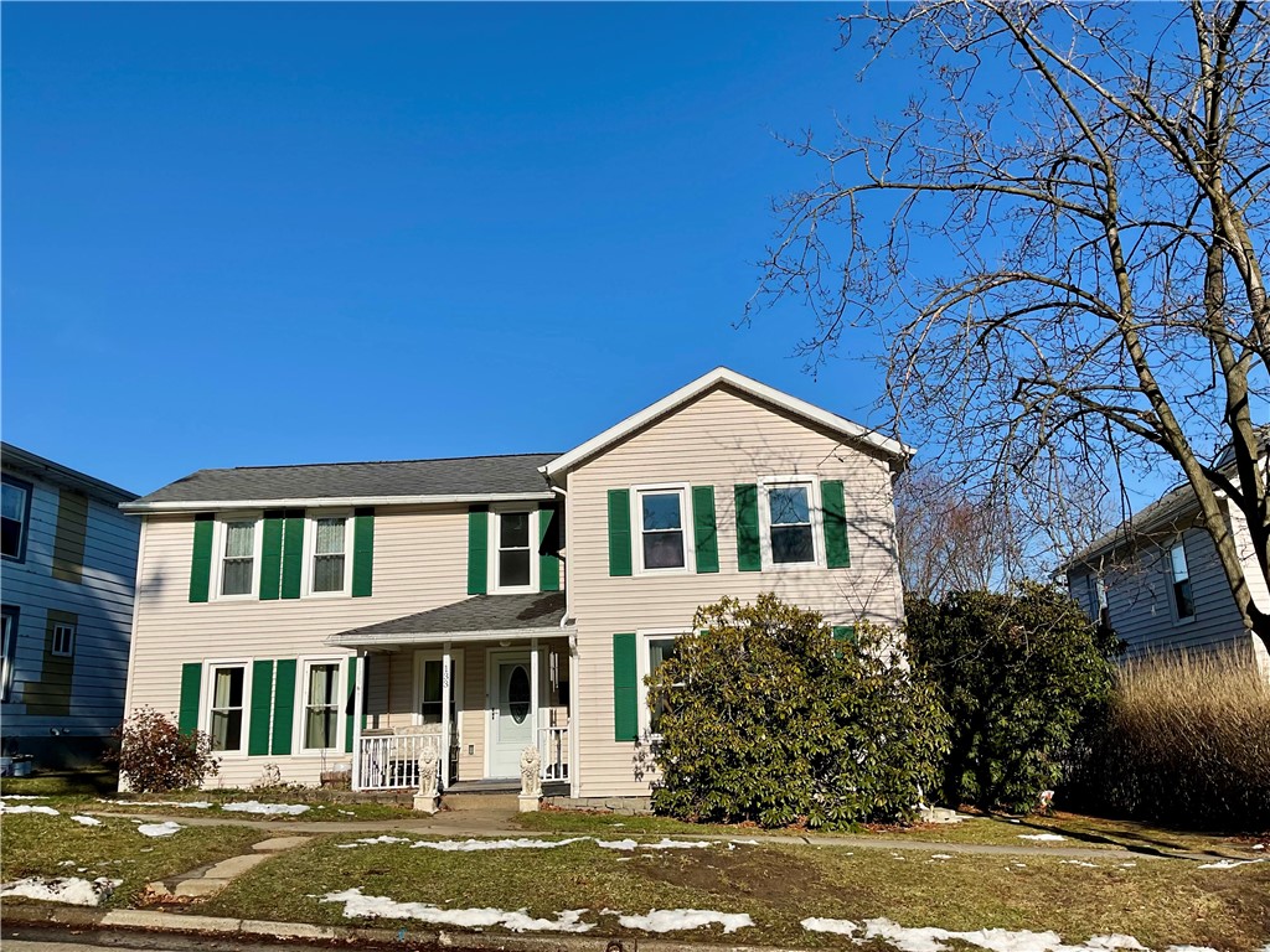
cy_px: 476
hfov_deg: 61.7
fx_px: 1064
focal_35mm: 29
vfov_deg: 48.2
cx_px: 635
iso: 16
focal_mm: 3
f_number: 1.8
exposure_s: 1/3125
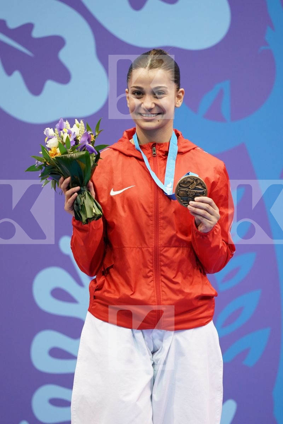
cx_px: 142
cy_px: 212
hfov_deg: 2.3
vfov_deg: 3.4
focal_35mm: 600
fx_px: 7074
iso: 800
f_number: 2.8
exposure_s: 1/500
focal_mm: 400
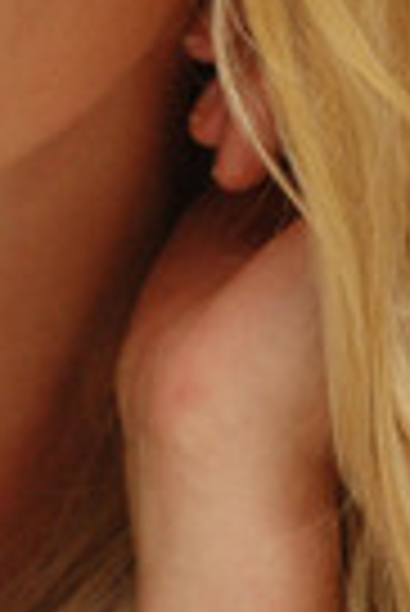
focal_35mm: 353
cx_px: -169
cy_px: 58
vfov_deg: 5.8
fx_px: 6015
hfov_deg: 3.9
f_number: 11
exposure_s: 1/320
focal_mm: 80
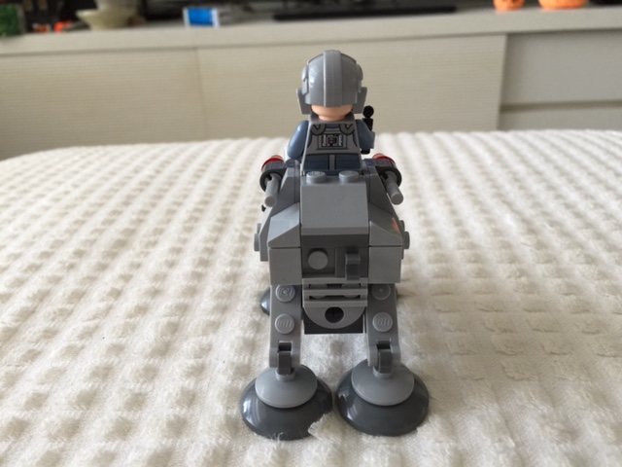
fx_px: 521
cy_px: 234
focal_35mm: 29
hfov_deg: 61.7
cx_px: 311
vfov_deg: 48.2
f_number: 2.2
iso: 40
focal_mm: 4.15
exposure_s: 1/30
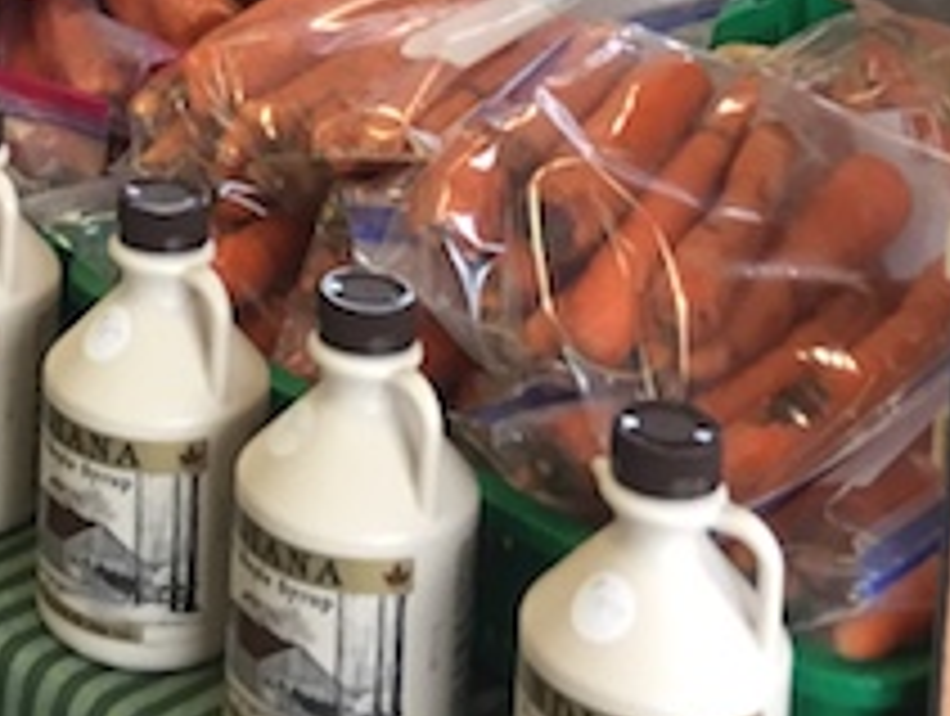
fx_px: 2832
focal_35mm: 103
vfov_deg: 13.2
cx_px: 68
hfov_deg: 18.7
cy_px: -516
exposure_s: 1/30
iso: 64
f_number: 2.2
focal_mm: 4.15
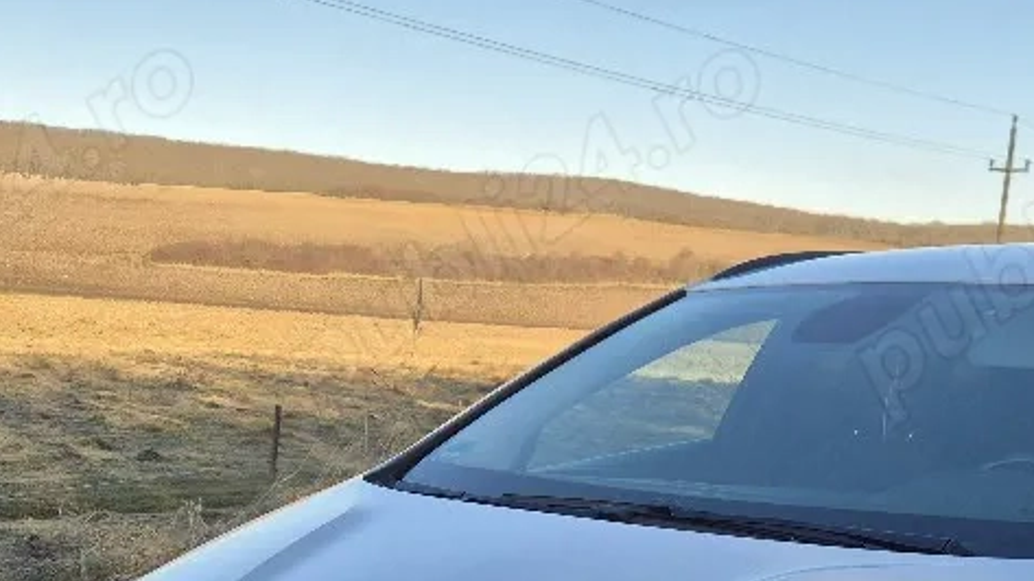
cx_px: 669
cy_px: 808
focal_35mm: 53
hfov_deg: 38.8
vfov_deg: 20.2
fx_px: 1453
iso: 25
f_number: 1.8
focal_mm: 5.4
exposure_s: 1/667
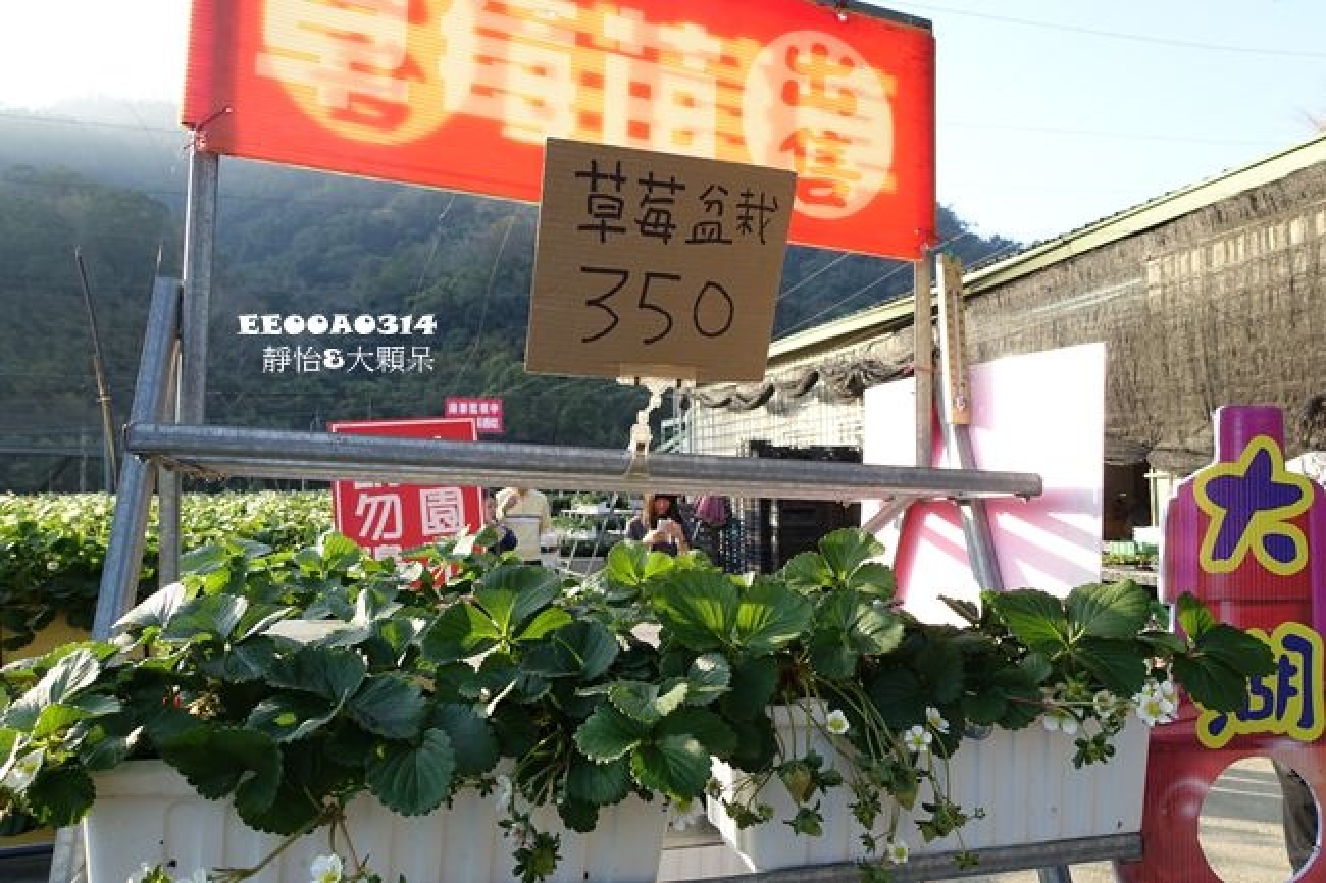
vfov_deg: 53.1
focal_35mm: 24
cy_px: 442
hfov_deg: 73.8
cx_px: 663
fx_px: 884
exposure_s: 1/160
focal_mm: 8.8
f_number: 4
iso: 125
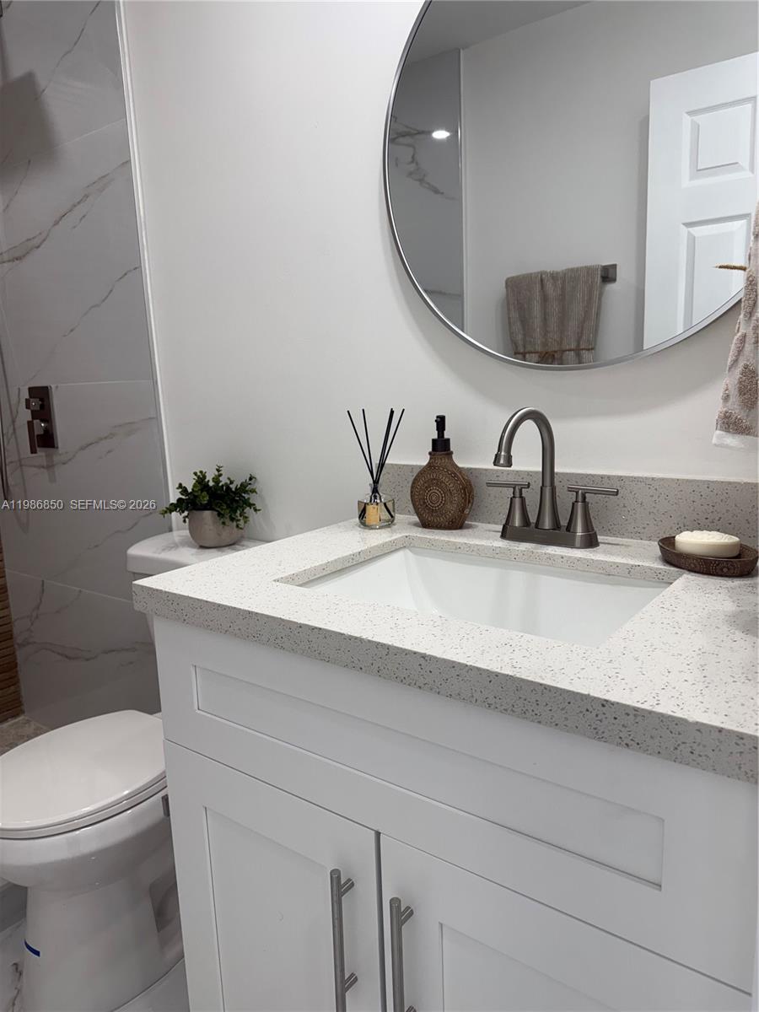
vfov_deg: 71.6
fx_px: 702
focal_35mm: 24
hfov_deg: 56.8
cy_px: 506
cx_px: 380
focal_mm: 6.76
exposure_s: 1/120
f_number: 1.78
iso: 64
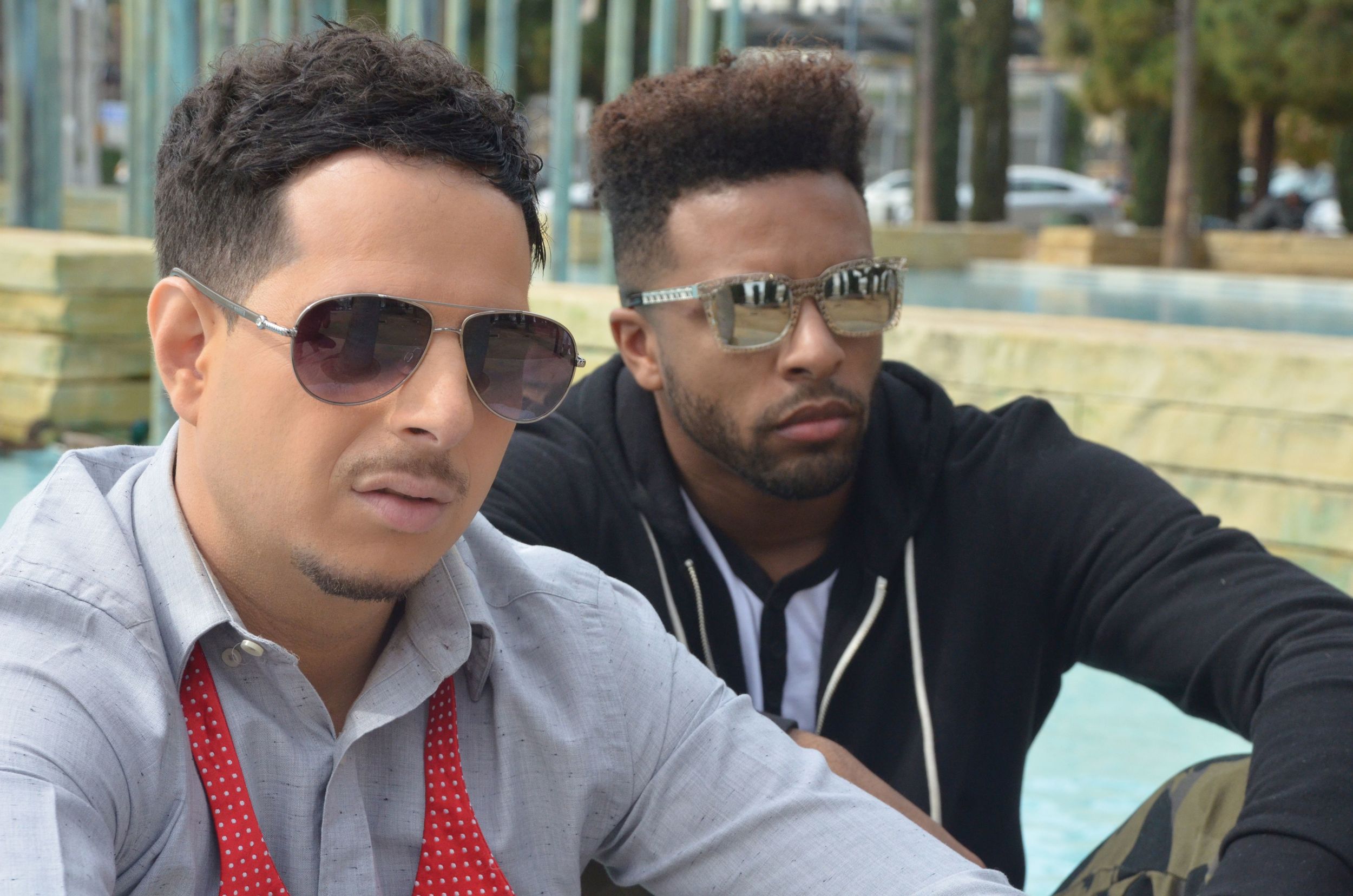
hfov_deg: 23.4
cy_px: 448
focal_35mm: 87
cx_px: 676
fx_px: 3263
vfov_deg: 15.6
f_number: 9
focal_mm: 58
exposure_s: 1/1250
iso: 1250
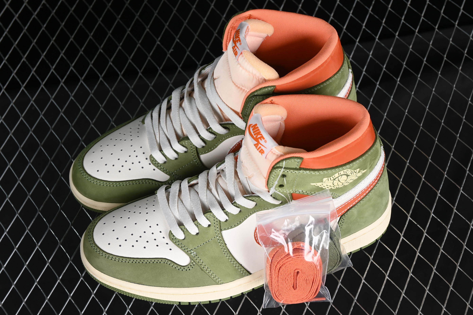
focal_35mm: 75
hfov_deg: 27.0
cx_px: 236
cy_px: 158
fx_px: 985
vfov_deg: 18.2
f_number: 7.1
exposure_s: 1/80
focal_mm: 50
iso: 160
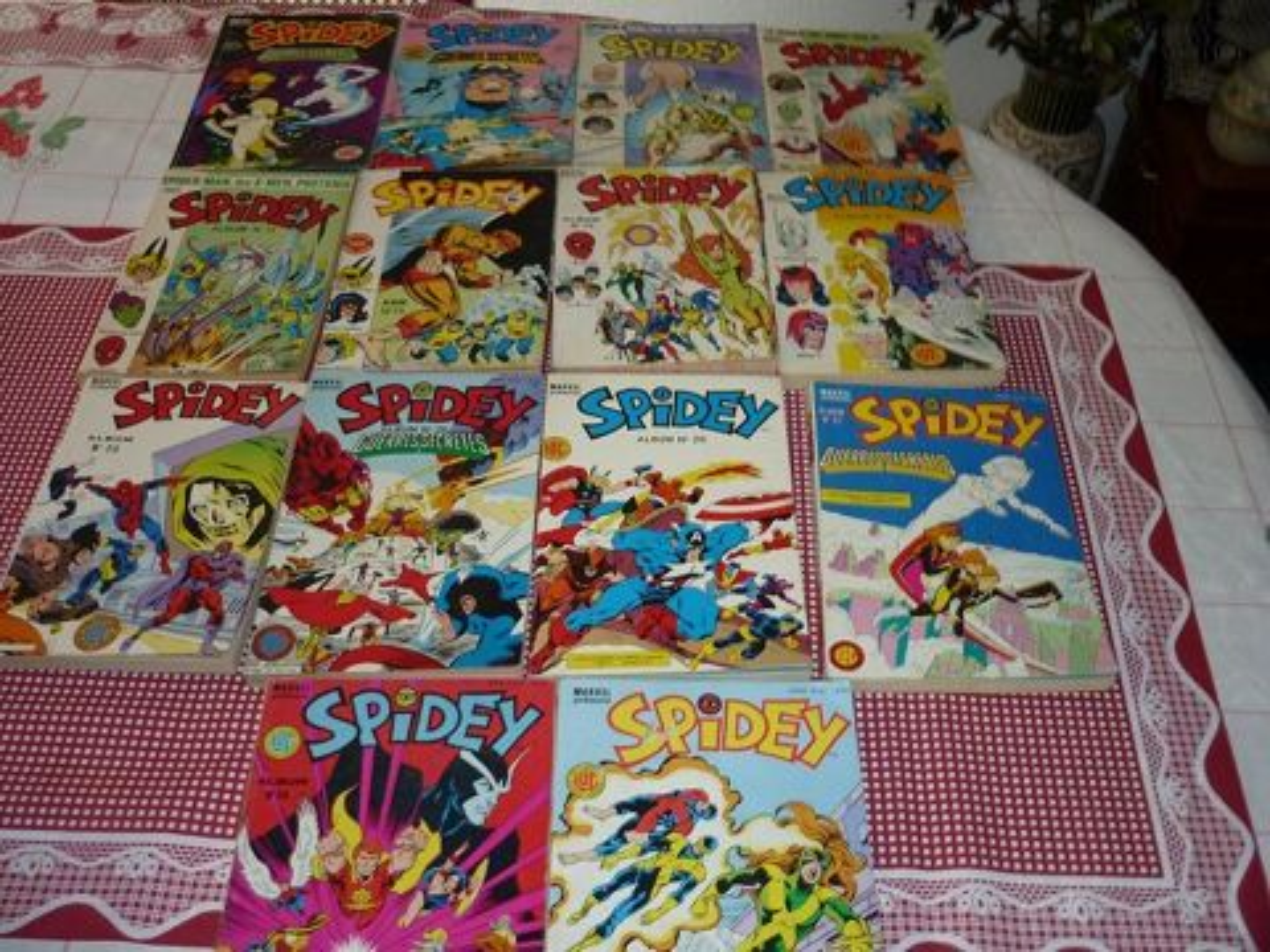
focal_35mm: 33
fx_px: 1211
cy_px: 476
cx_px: 635
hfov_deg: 55.4
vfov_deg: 42.9
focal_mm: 5.5
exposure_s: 1/30
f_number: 2.8
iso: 100
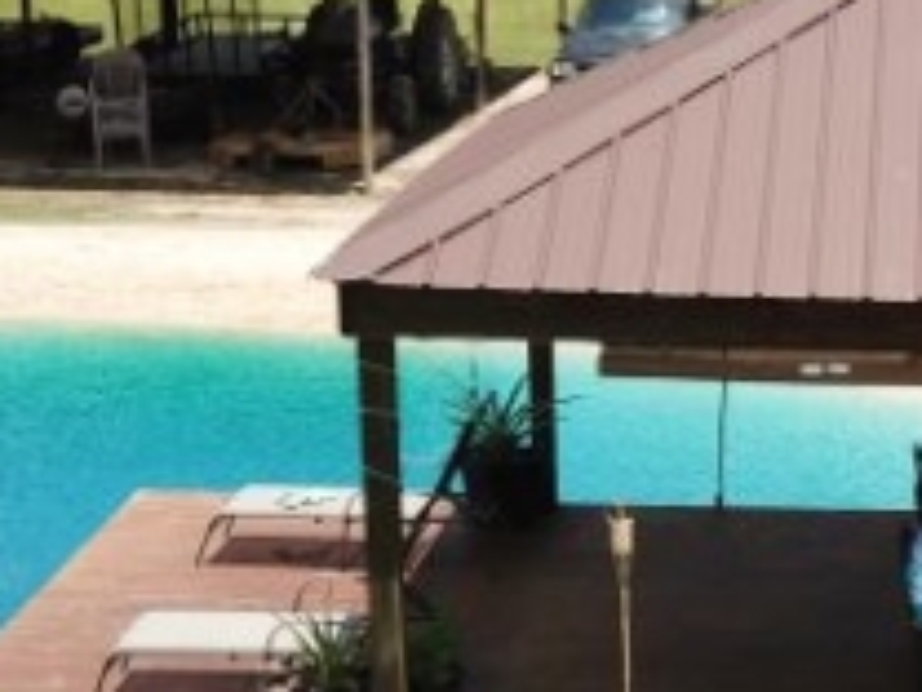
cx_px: 953
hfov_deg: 19.7
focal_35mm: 96
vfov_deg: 15.2
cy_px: 612
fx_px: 2557
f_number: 2.2
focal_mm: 4.73
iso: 100
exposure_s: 1/1193
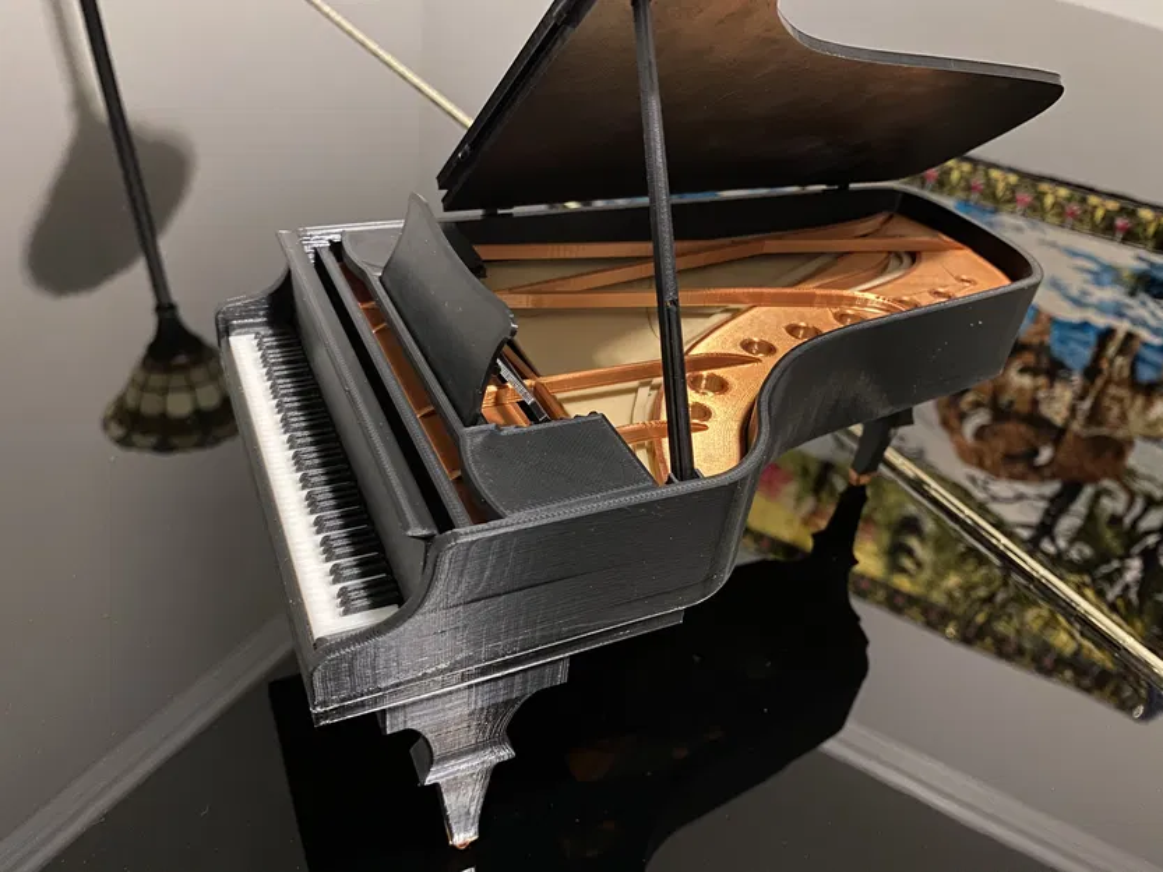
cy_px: 436
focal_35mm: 26
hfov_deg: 67.3
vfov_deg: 53.1
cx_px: 582
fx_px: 874
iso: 400
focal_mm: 4.25
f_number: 1.8
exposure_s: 1/10
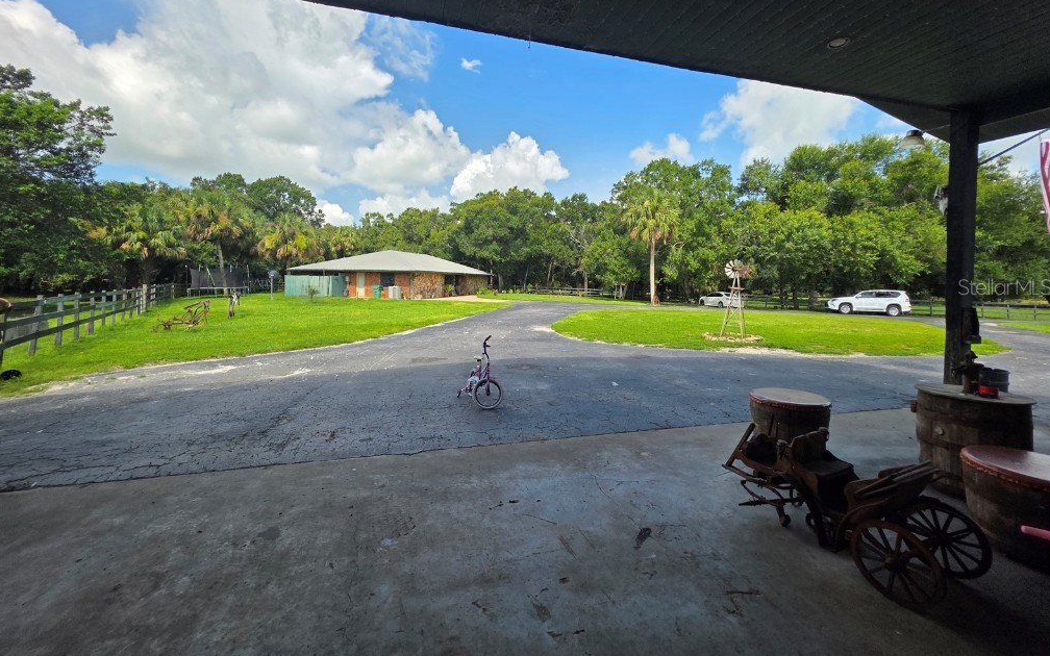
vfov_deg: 78.3
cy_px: 286
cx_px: 523
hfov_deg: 105.3
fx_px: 401
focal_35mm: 14
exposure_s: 1/2000
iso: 64
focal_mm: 2.2
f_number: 1.9
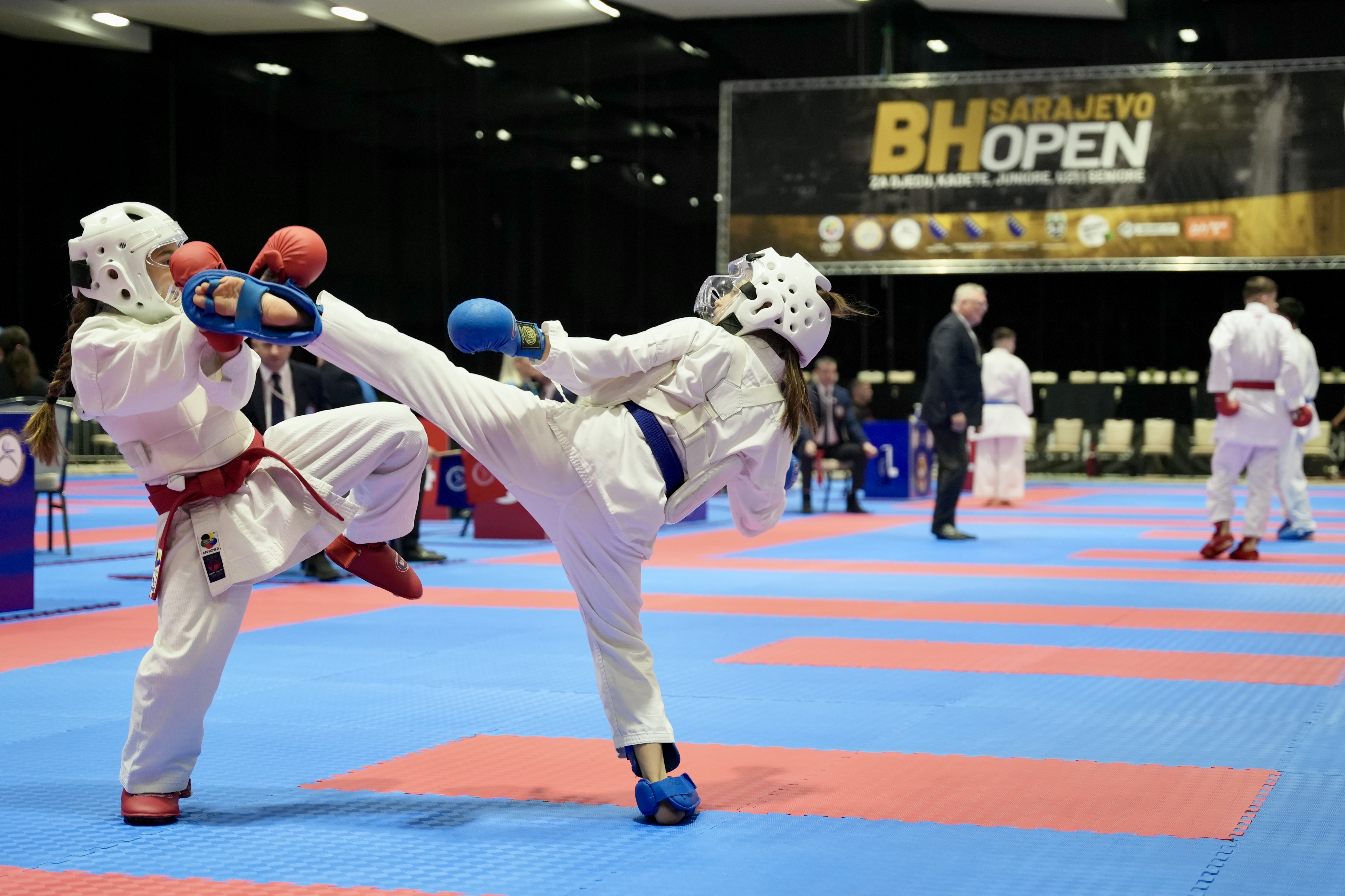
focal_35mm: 55
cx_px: 672
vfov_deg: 24.6
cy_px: 448
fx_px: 2058
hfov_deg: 36.2
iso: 2000
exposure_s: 1/640
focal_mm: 55.1
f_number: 2.8
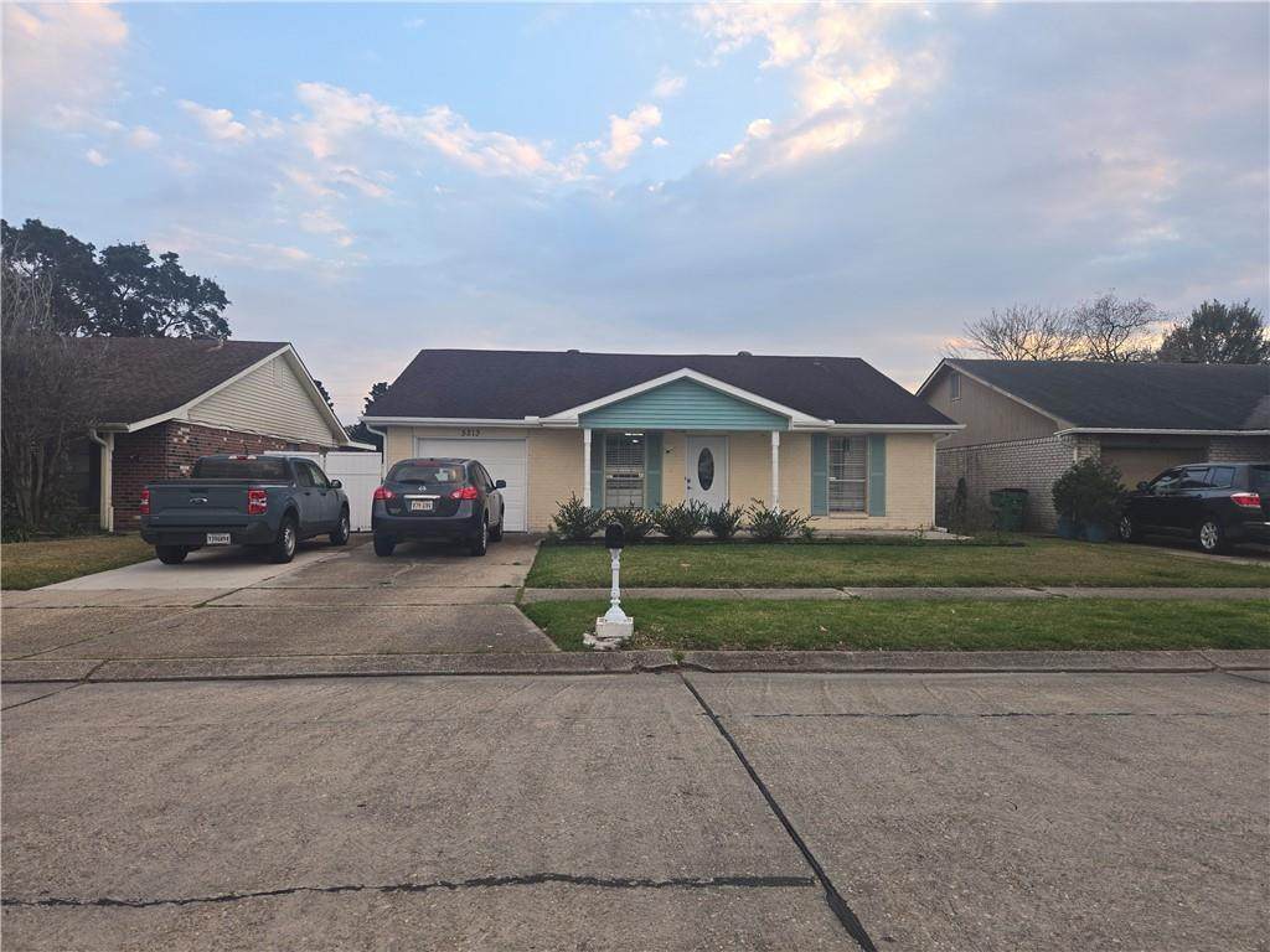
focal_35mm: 23
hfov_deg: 73.9
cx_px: 635
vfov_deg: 58.9
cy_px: 476
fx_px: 844
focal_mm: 5.4
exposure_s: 1/188
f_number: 1.8
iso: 25
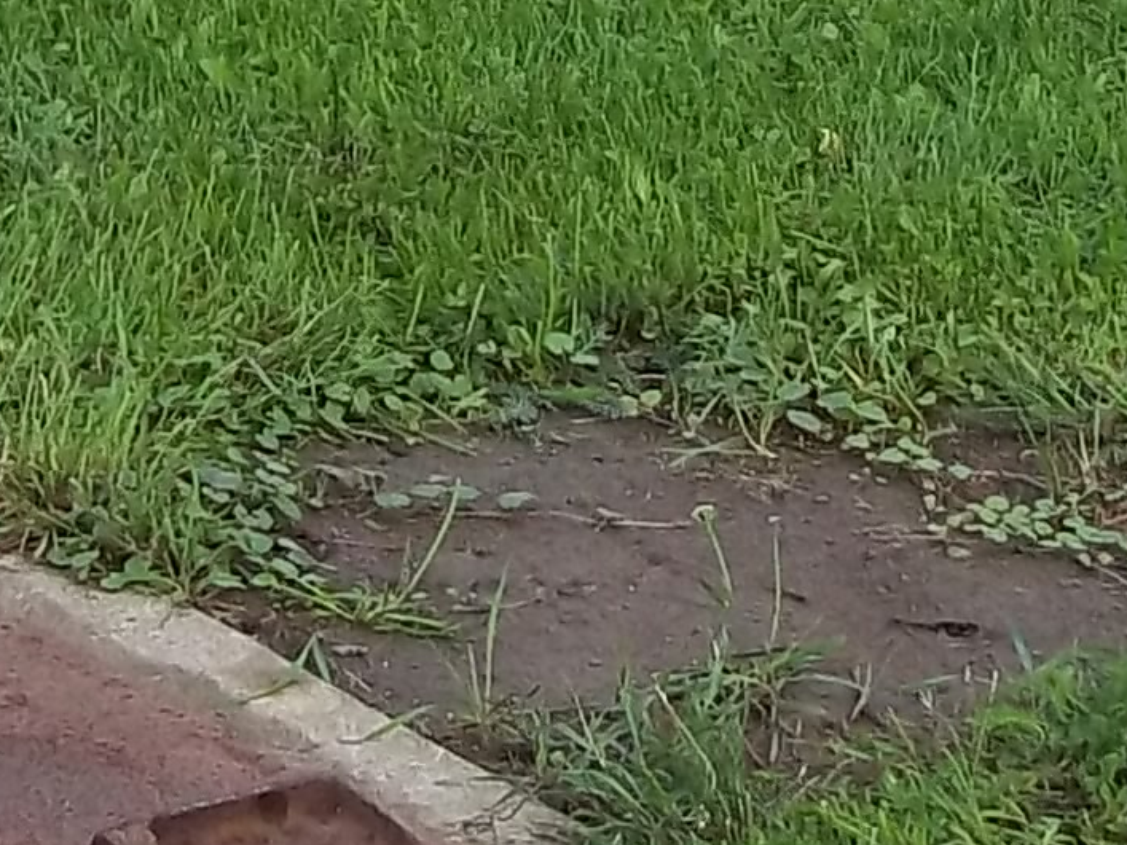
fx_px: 5892
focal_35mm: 181
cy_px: -748
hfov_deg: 10.8
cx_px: -46
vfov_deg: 7.9
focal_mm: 5.7
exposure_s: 1/400
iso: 80
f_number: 2.9
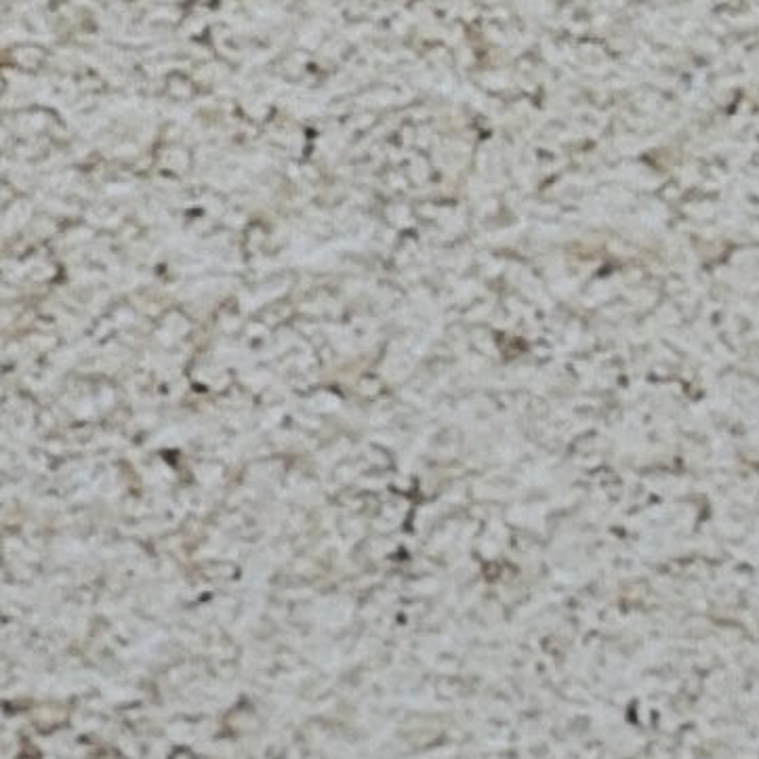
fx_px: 6500
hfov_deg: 6.5
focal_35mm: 262
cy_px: -1398
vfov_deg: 6.2
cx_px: -695
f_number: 4.8
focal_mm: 29
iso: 800
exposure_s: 1/50
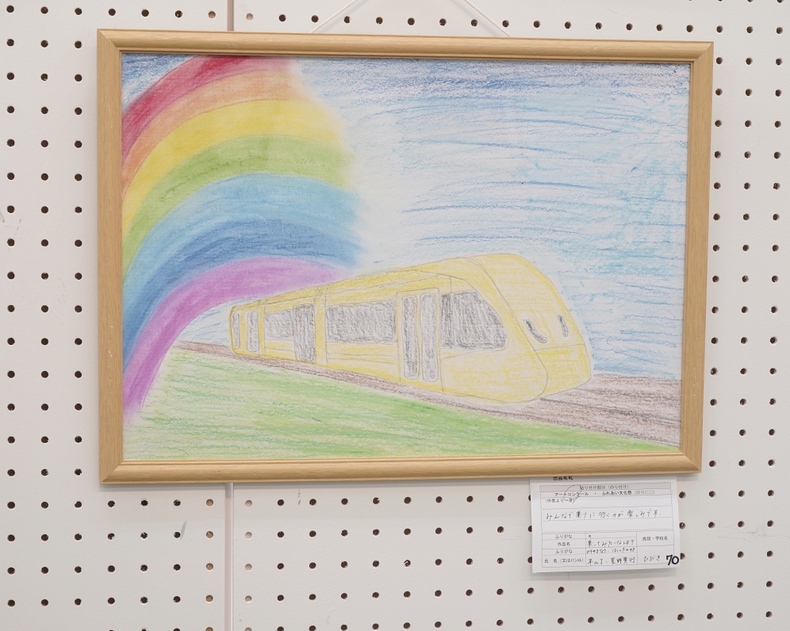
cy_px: 315
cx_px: 401
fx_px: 1613
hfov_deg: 27.5
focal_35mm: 69
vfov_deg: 22.2
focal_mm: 61
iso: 1250
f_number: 8
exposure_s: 1/50
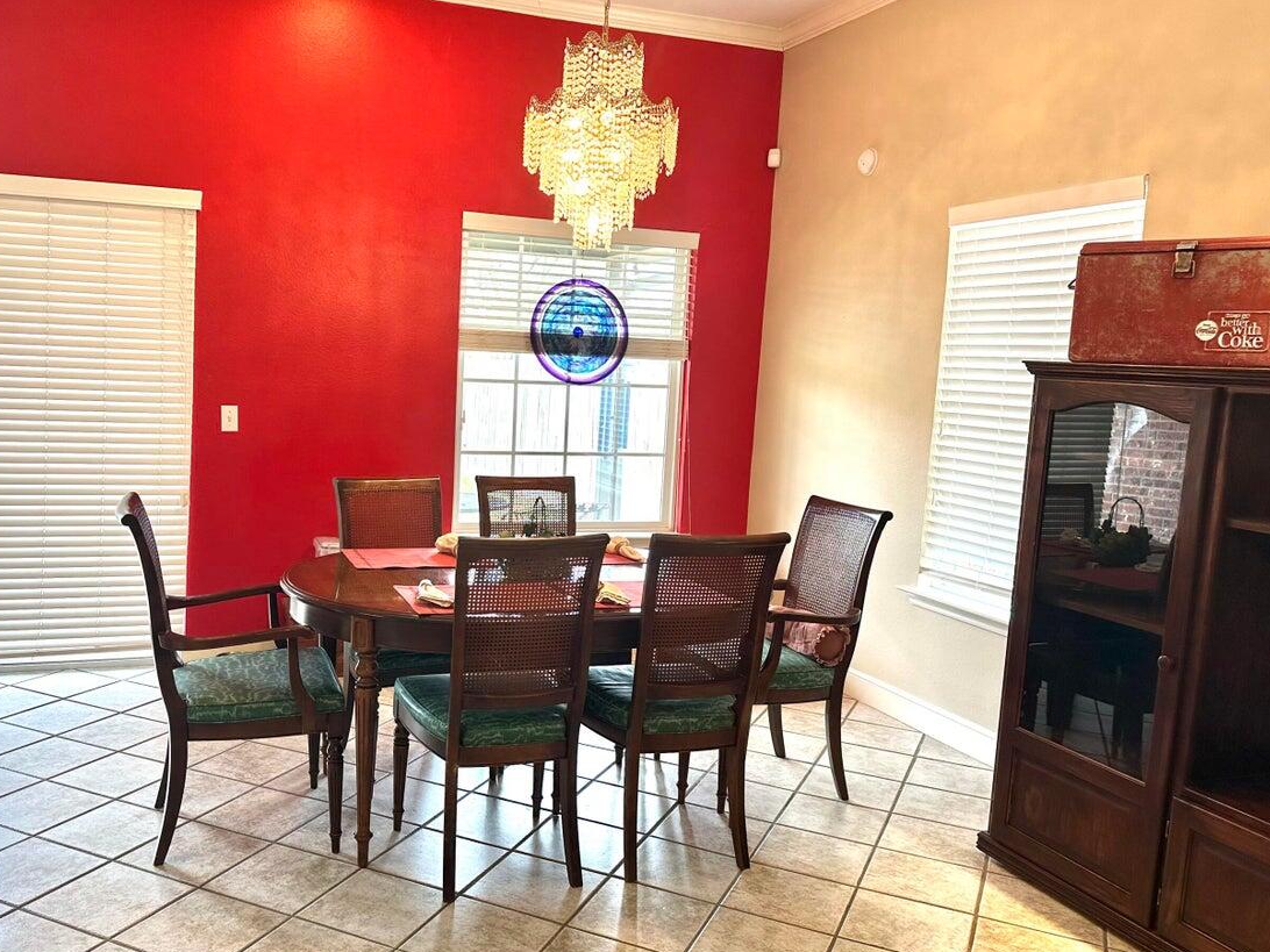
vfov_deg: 46.8
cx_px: 518
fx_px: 1101
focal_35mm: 30
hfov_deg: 59.5
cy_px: 501
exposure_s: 1/120
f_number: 1.78
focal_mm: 6.86
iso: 125
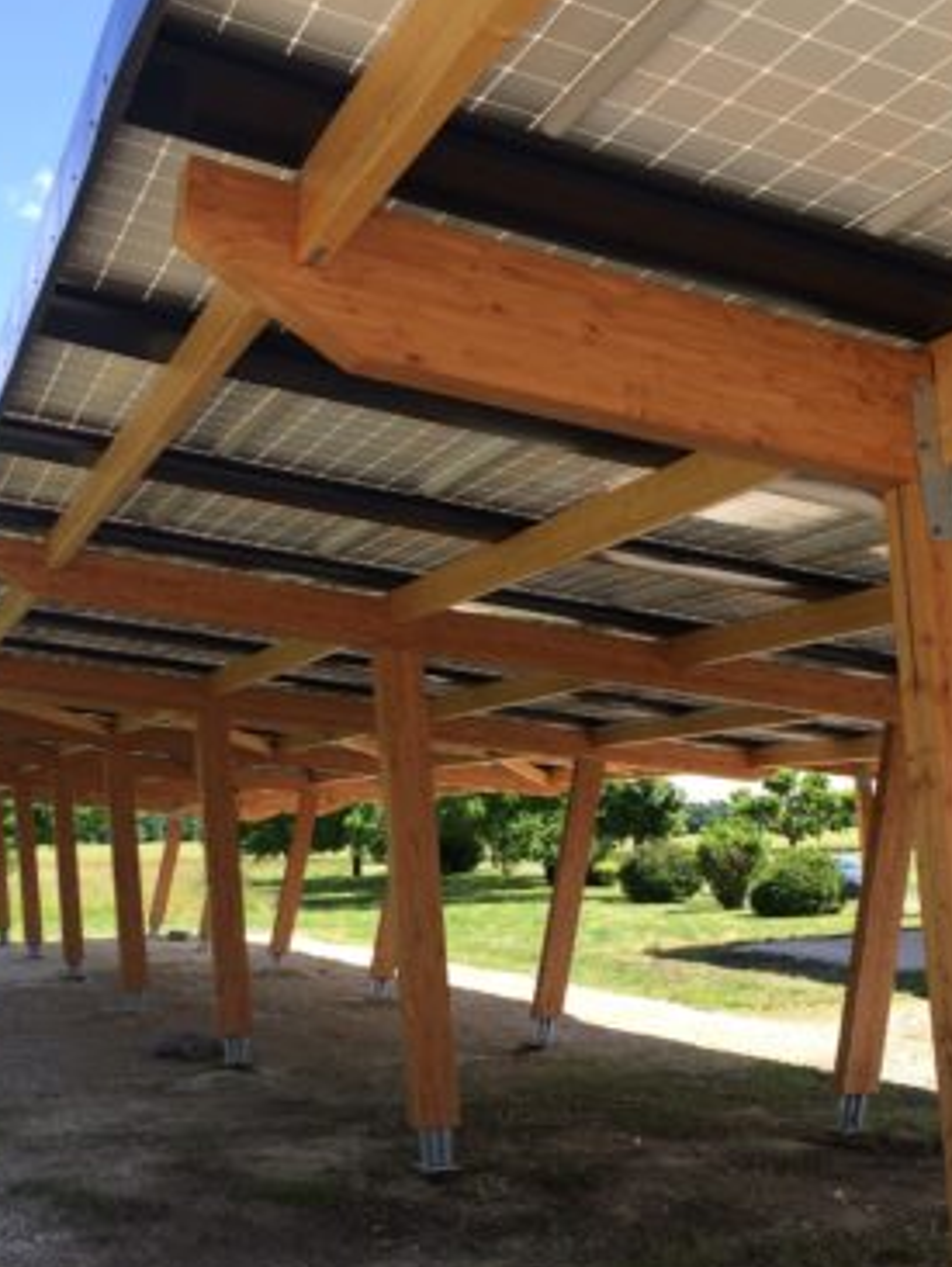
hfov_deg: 36.0
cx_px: 493
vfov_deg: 46.5
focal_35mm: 40
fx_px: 1465
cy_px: 749
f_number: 2.2
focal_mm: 4.15
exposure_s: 1/838
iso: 32
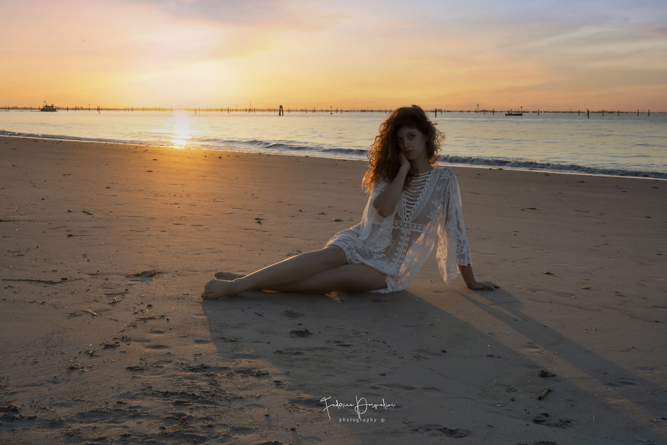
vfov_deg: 27.0
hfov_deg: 39.6
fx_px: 926
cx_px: 334
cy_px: 222
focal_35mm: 50
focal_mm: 50
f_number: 14
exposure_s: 1/160
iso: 640
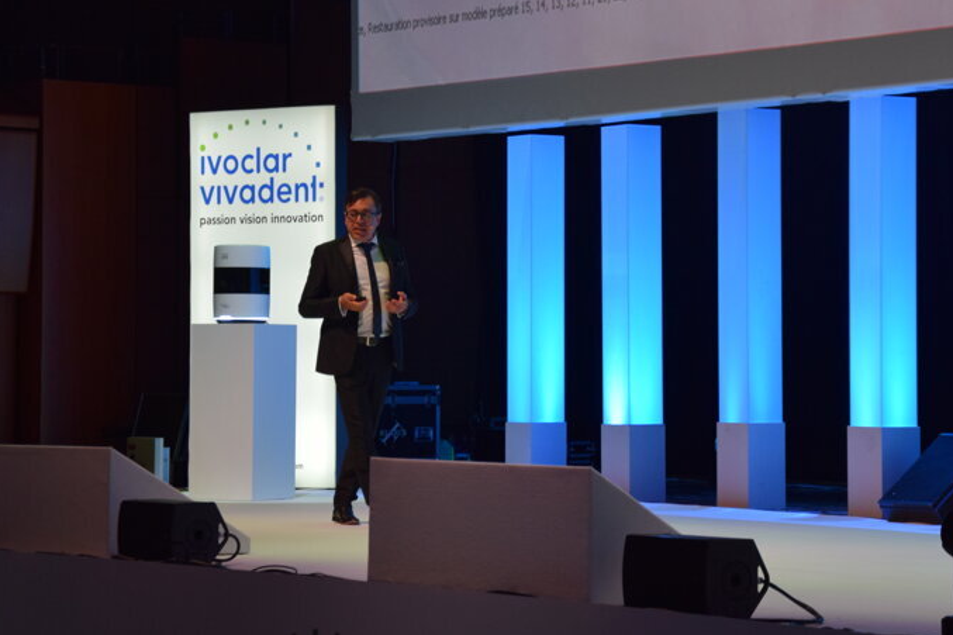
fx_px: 3149
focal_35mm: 119
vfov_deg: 11.5
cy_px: 270
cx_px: 579
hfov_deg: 17.2
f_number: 5.3
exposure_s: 1/60
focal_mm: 62
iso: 900
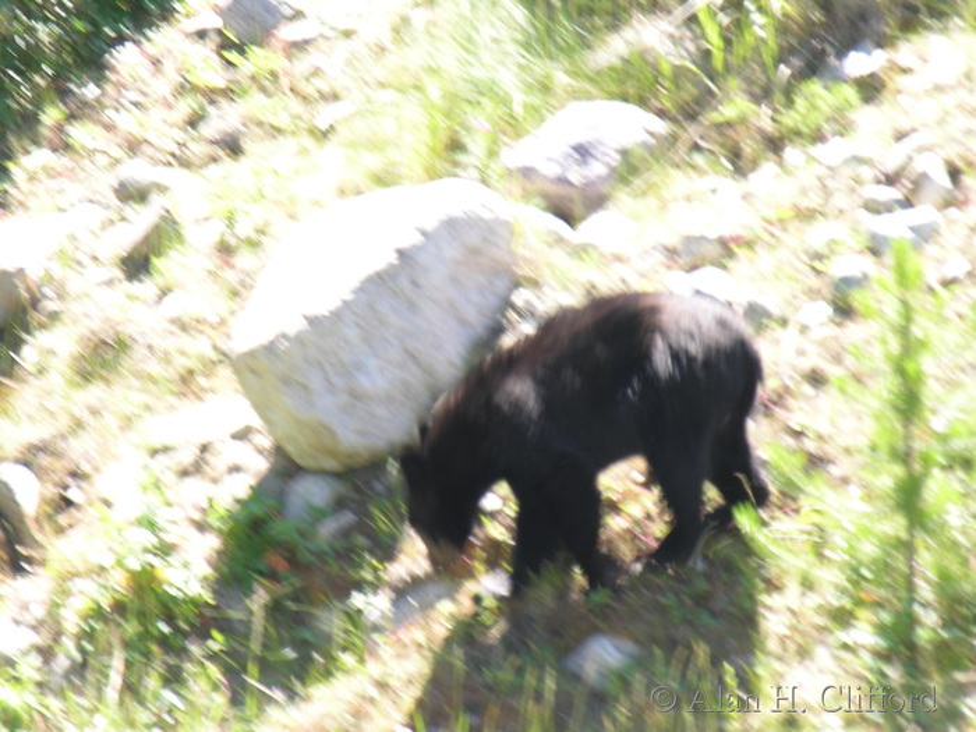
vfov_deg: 4.2
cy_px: 366
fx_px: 9868
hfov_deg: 5.7
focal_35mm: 350
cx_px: 488
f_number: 5.8
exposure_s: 1/25
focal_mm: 89
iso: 50
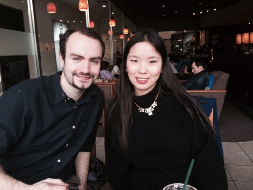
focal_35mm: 30
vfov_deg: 46.8
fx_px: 219
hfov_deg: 60.0
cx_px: 126
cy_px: 95
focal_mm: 4.12
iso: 40
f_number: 2.2
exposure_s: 1/40
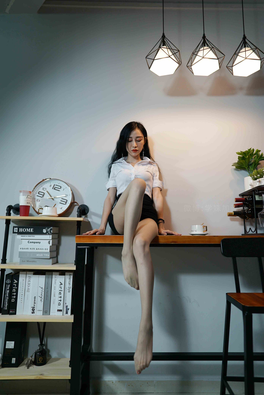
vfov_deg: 73.7
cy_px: 198
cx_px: 132
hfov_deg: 53.2
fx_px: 264
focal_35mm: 24
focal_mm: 24
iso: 200
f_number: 1.7
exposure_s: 1/200
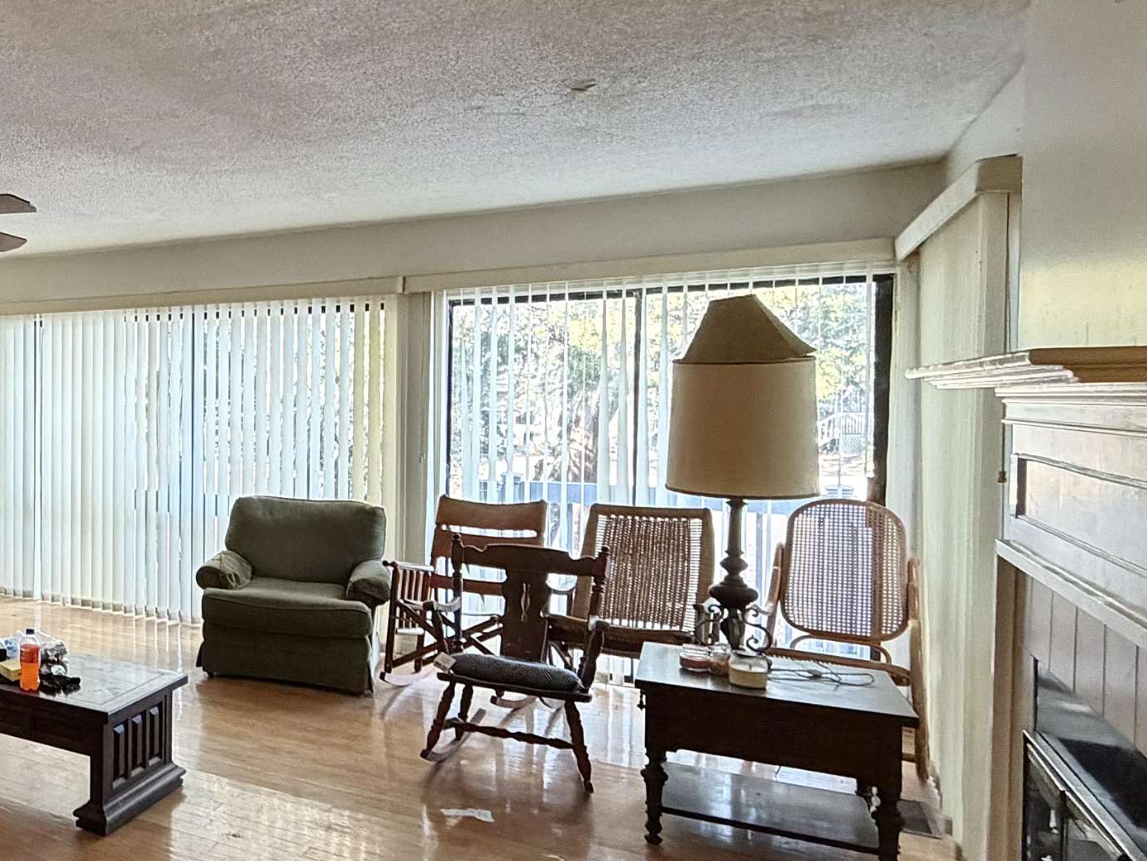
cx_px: -84
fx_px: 1027
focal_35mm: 31
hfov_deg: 45.5
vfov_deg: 45.5
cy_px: 418
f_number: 2.2
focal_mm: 2.22
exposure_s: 1/60
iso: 320
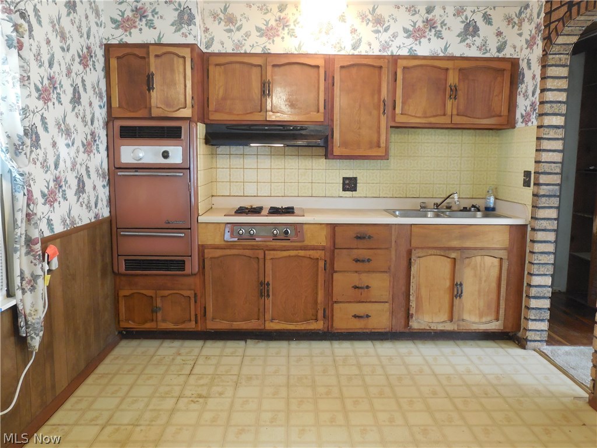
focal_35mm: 30
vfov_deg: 46.8
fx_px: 517
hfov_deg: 60.0
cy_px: 224
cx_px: 298
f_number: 3.8
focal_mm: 5.3
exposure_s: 1/15
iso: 400
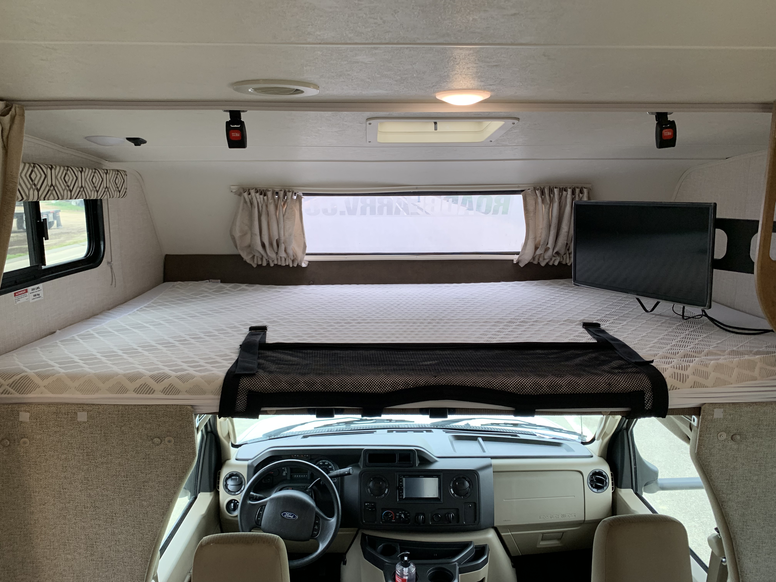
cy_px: 291
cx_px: 388
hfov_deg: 67.3
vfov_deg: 53.1
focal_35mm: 26
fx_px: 583
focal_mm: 4.25
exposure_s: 1/121
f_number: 1.8
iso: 80
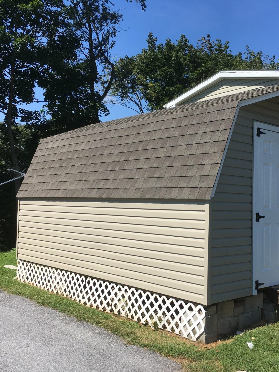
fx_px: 419
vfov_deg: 47.9
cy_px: 186
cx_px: 193
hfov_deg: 36.3
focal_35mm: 39
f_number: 2.2
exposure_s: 1/1832
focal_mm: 4.15
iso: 25
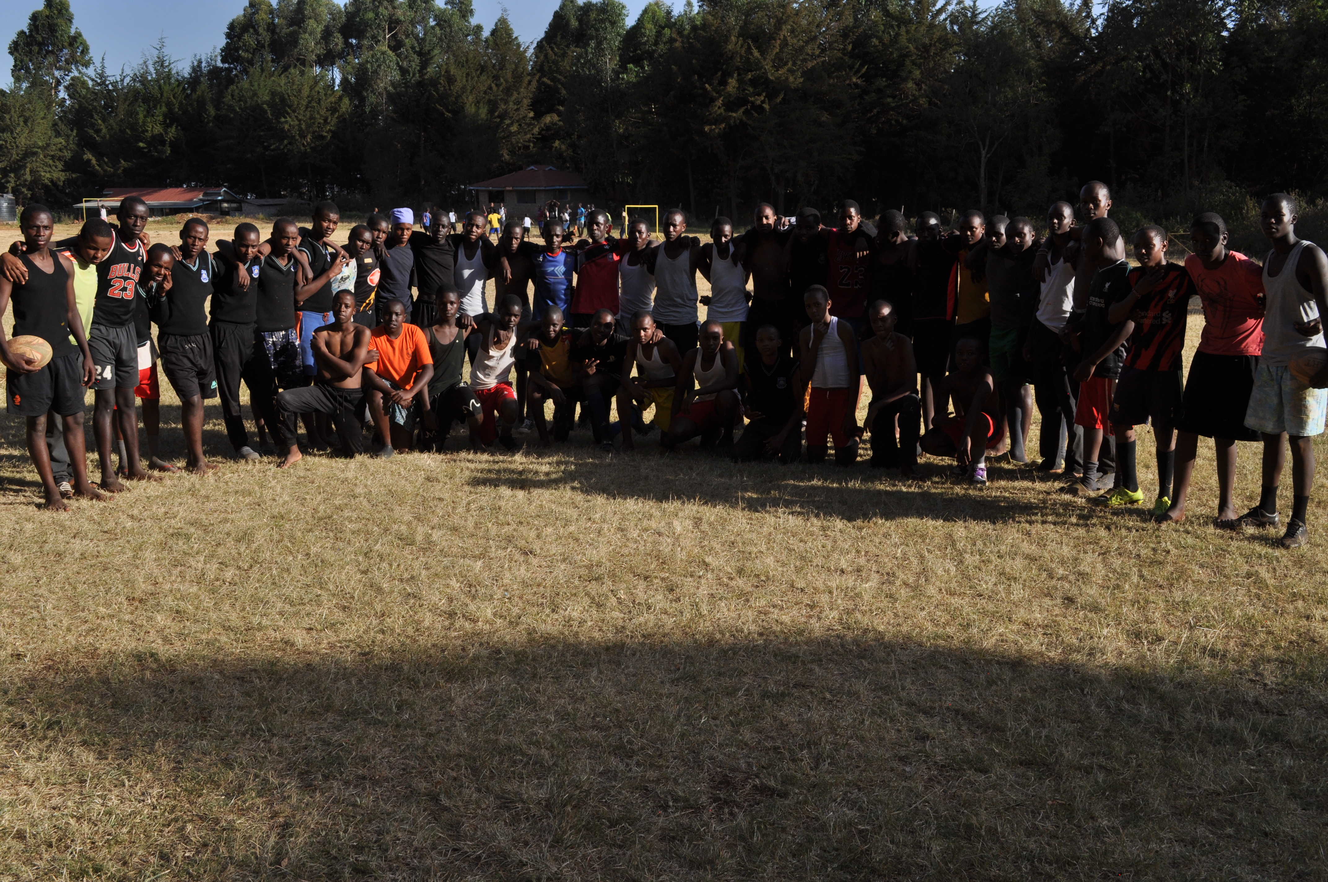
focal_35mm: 36
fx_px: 1326
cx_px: 664
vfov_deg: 36.8
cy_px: 441
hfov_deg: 53.2
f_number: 9
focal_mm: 24
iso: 200
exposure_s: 1/320
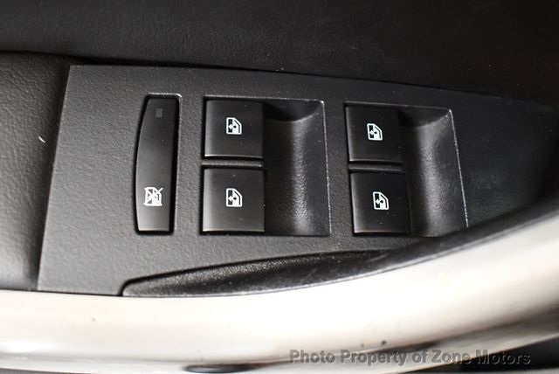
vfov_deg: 36.9
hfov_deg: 53.1
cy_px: 187
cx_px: 280
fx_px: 559
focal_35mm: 36
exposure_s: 1/60
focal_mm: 18
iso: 5600
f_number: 3.5
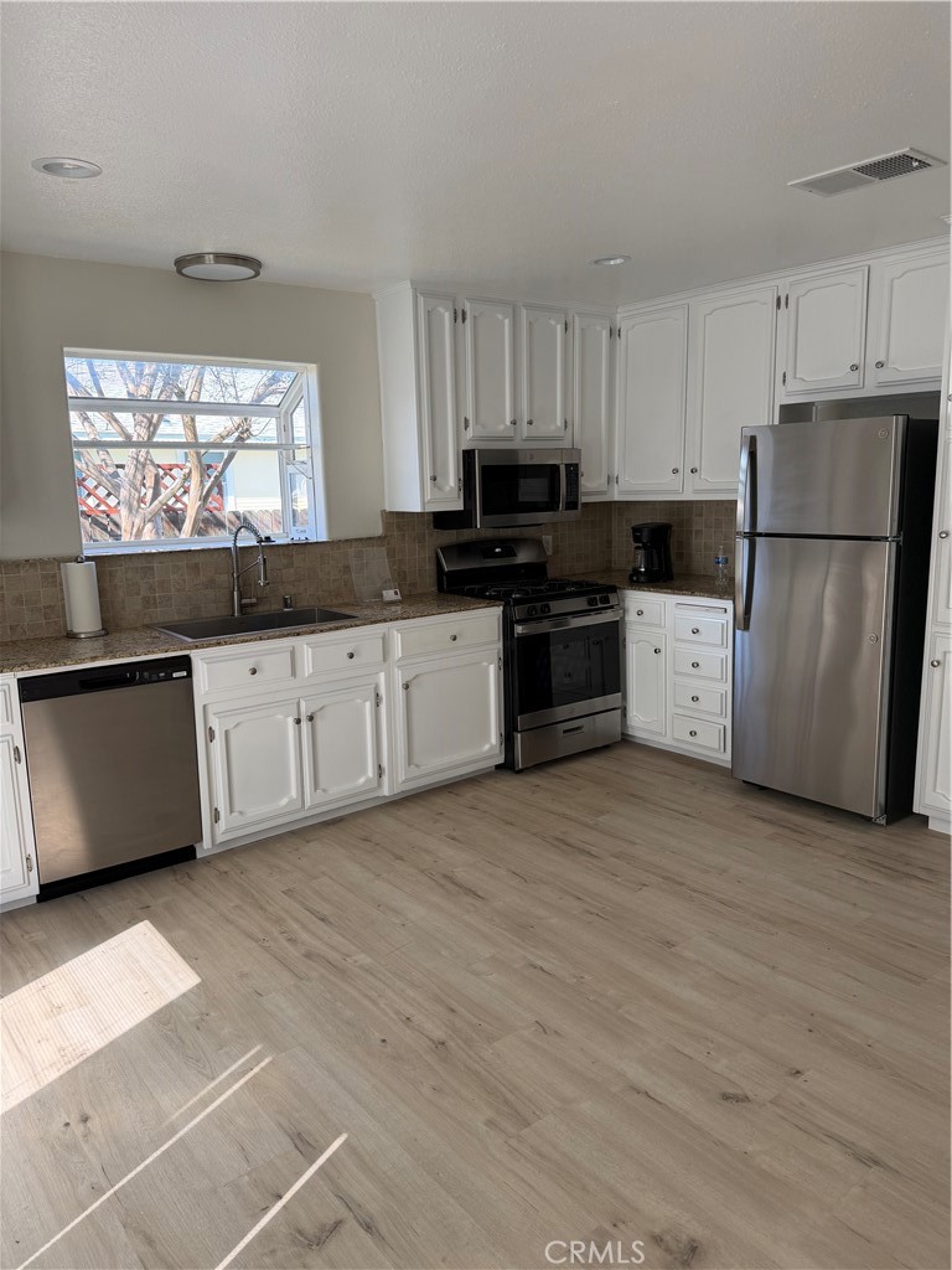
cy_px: 635
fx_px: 880
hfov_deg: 56.8
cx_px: 476
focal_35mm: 24
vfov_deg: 71.6
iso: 100
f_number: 1.78
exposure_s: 1/184
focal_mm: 6.76
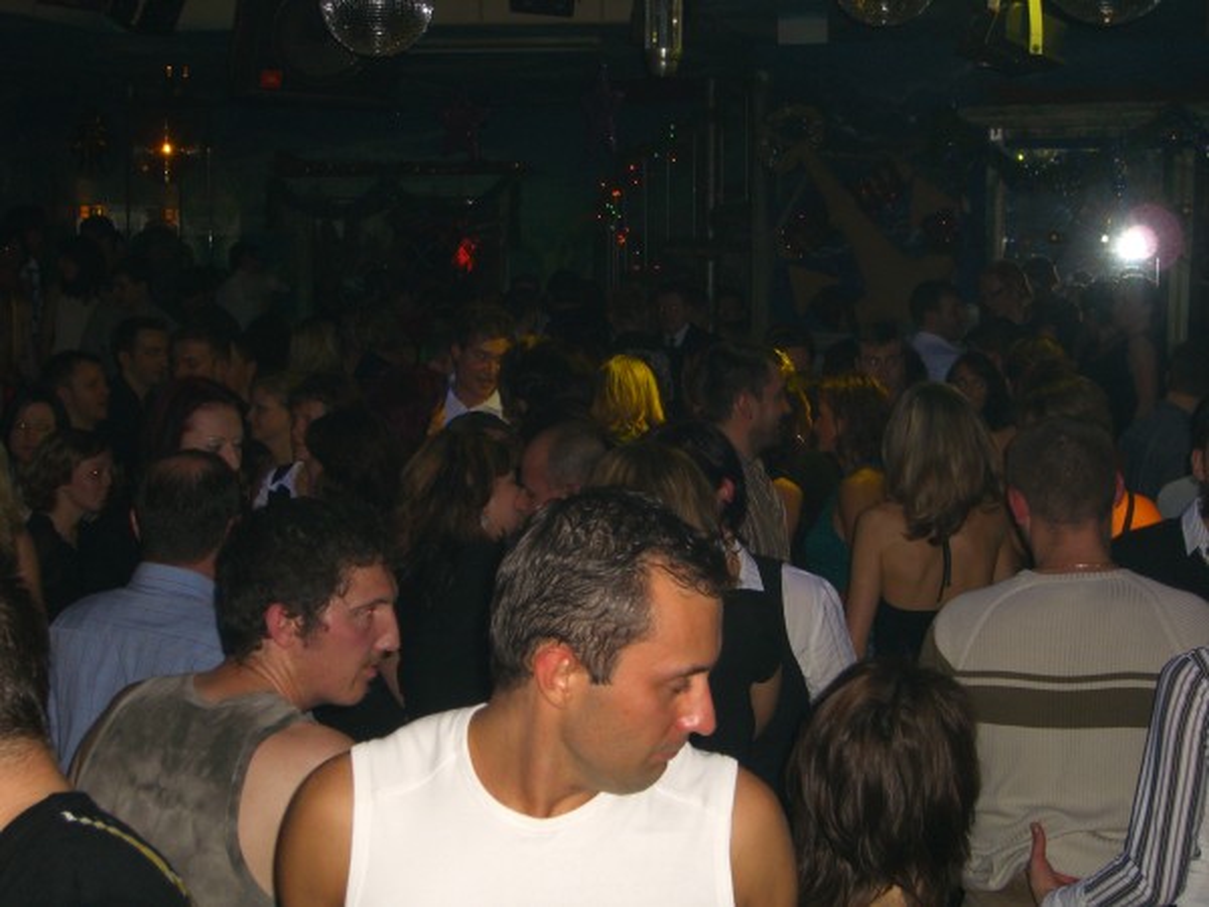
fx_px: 1991
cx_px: 604
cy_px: 454
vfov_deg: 25.7
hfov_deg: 33.8
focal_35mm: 57
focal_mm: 11.8
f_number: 3.6
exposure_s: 1/60
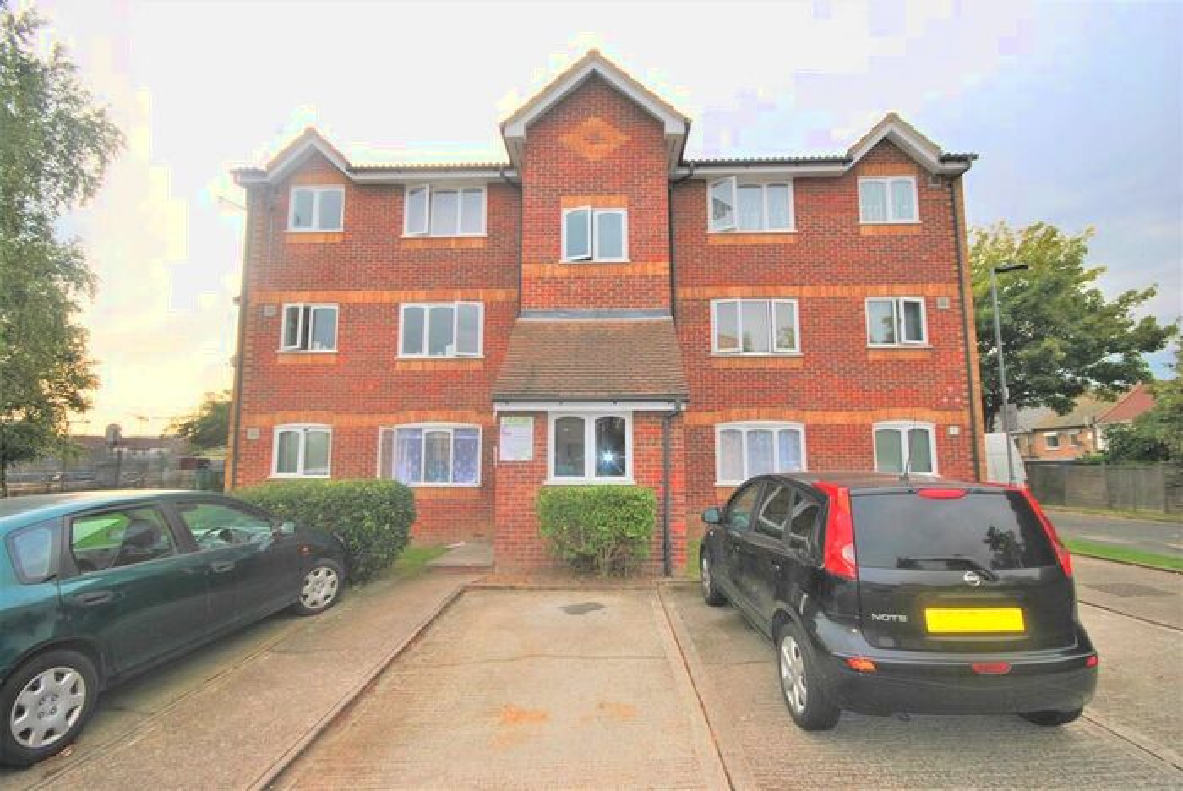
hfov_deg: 100.3
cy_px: 396
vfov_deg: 77.4
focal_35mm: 15
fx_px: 493
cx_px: 592
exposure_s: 1/200
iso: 100
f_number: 6.3
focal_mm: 10
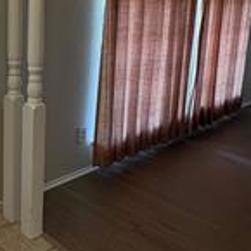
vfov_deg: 40.0
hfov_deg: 36.6
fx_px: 336
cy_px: 68
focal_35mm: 41
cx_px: -2
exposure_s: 1/60
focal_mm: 2.22
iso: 320
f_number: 2.2
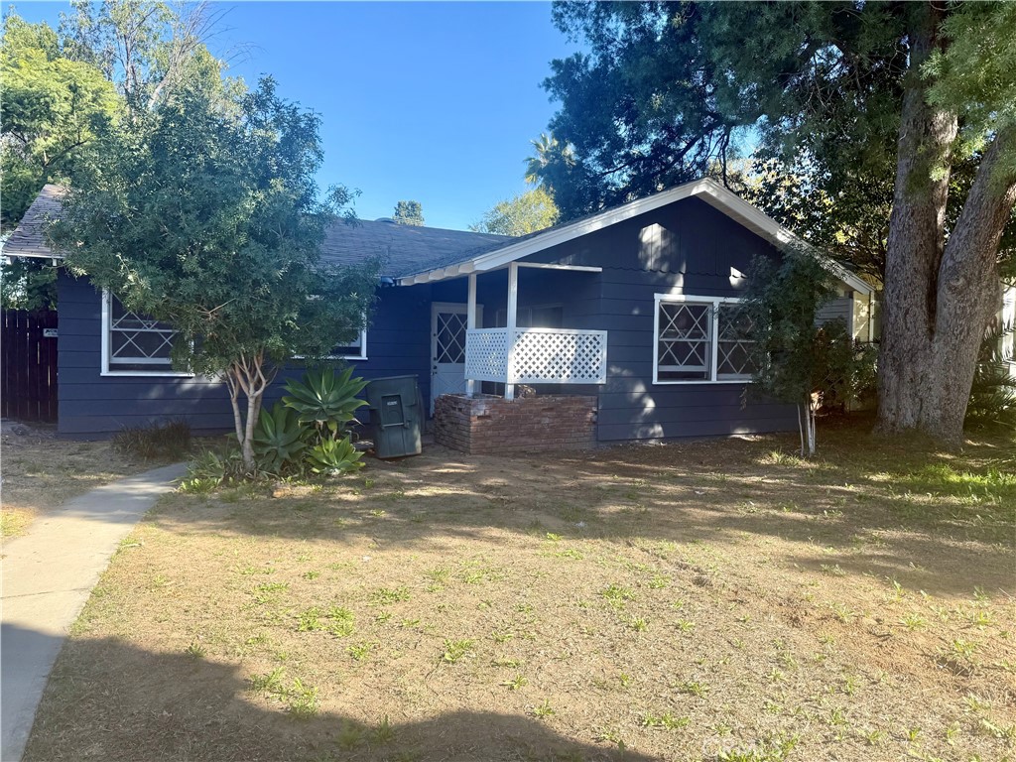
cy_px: 381
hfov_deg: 71.6
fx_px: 704
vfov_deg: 56.8
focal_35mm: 24
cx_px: 508
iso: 80
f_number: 1.78
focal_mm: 6.76
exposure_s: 1/1361
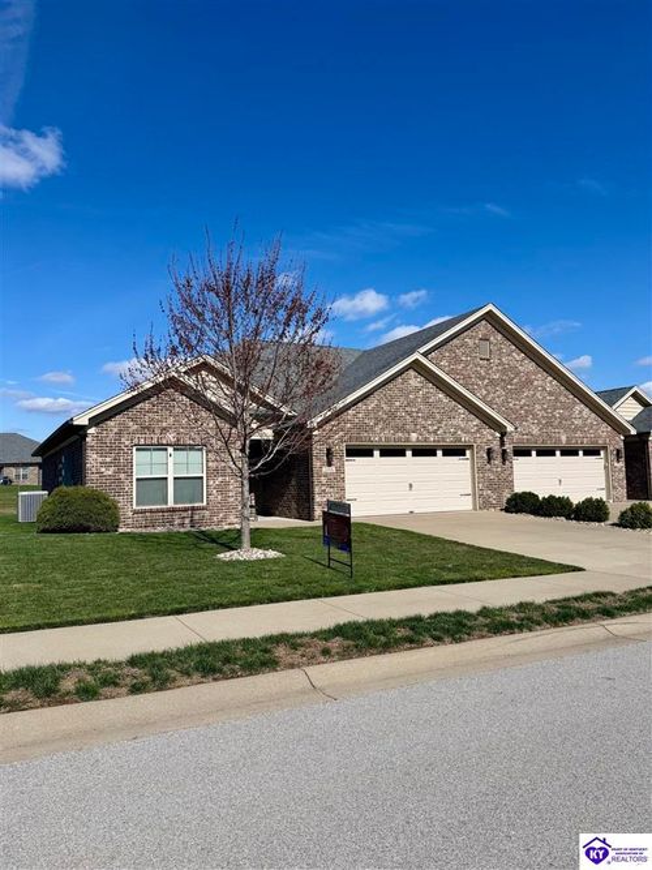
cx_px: 326
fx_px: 603
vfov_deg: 71.6
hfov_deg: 56.8
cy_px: 435
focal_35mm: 24
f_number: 1.78
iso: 80
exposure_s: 1/6711
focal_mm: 6.76
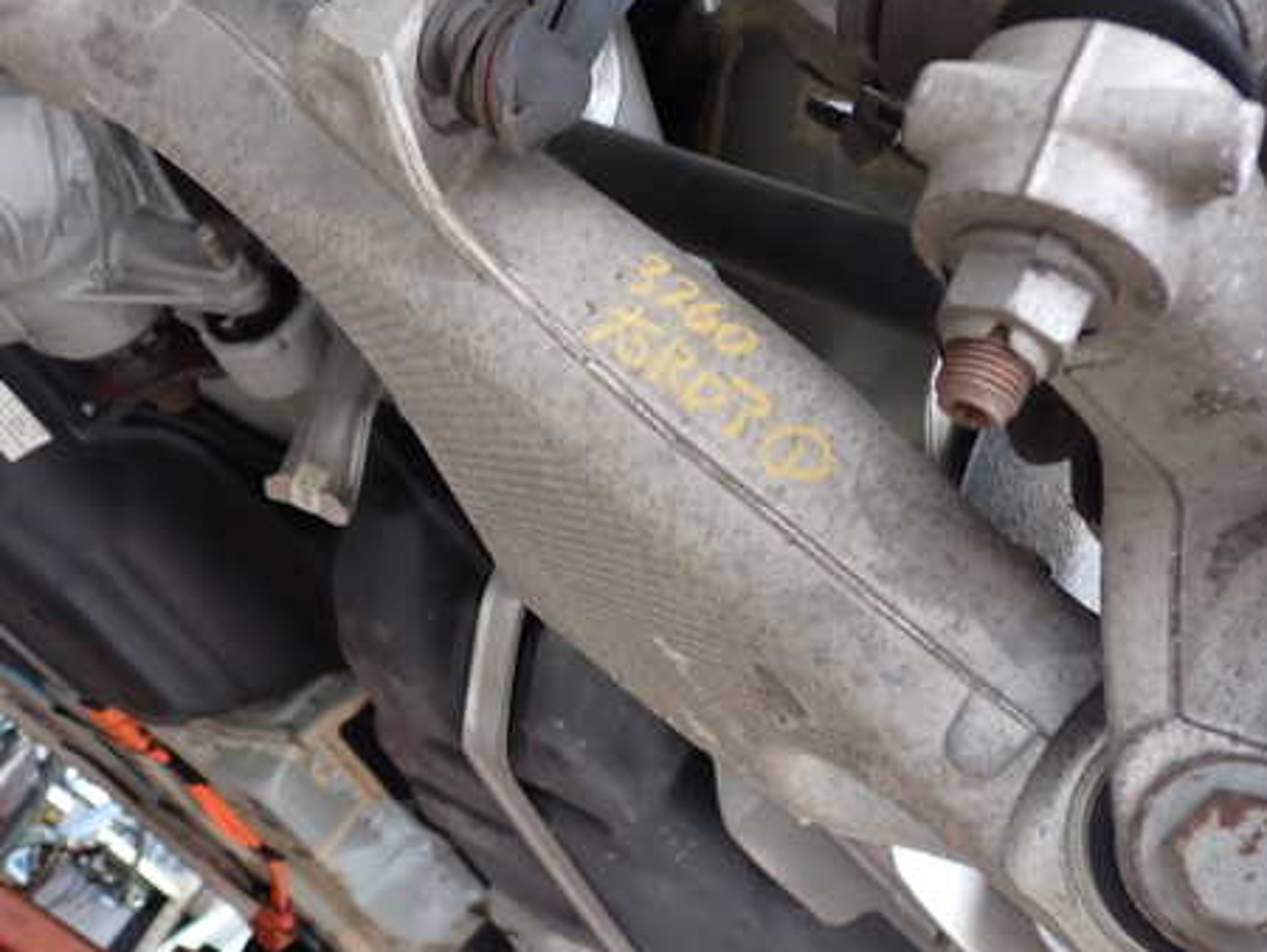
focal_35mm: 40
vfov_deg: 36.0
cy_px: 487
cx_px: 574
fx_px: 1465
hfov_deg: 46.7
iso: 200
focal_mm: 5.4
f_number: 2.3
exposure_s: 1/60
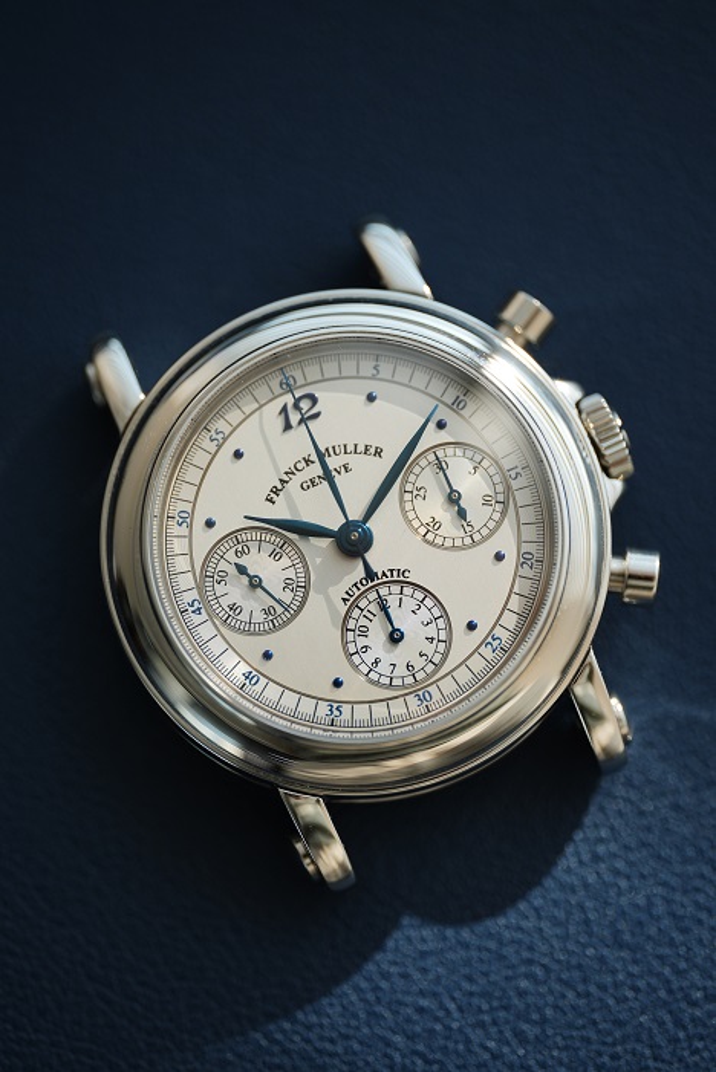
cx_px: 358
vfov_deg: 19.4
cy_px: 536
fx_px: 3129
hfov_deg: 13.1
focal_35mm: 105
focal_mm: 105
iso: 125
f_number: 2.8
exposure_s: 1/250
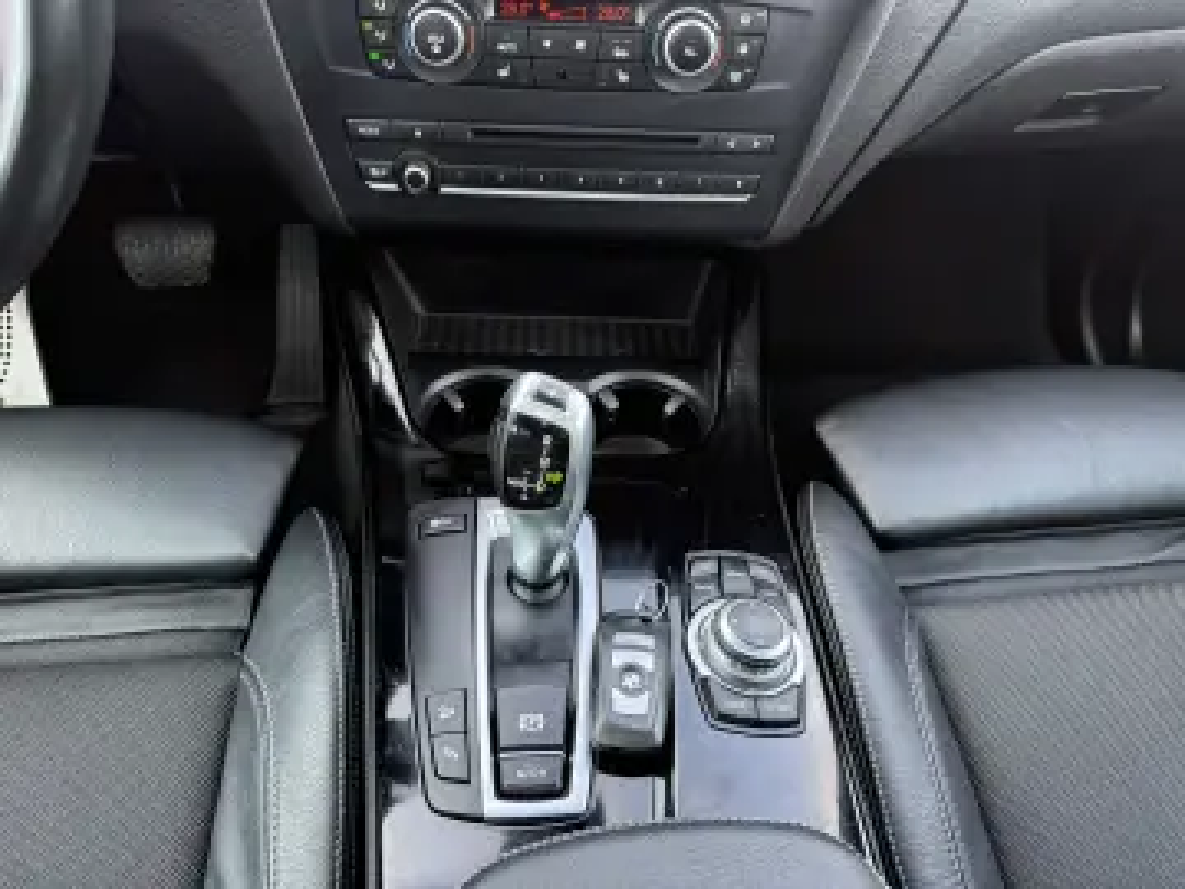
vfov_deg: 56.8
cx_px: 592
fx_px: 822
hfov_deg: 71.6
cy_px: 444
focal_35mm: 24
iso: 200
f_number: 1.78
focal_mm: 6.76
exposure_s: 1/94
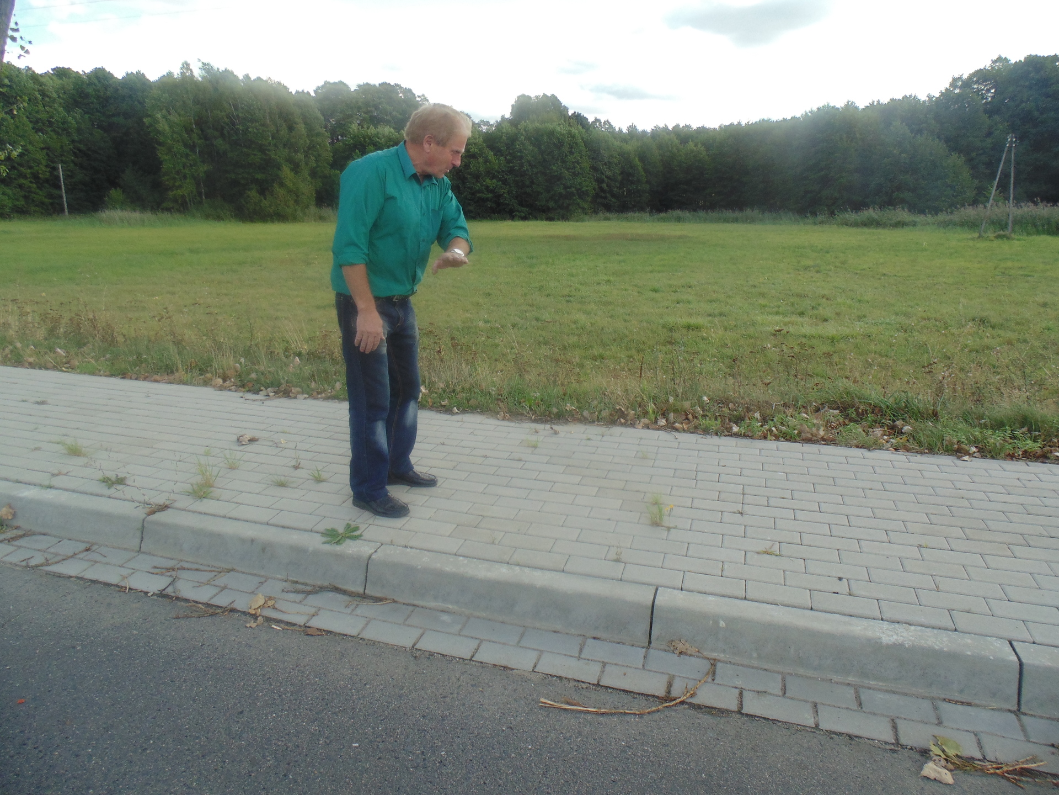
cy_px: 398
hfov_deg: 76.4
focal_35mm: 22
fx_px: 673
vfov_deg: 61.1
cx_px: 530
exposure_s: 1/320
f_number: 3.1
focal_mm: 4
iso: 80
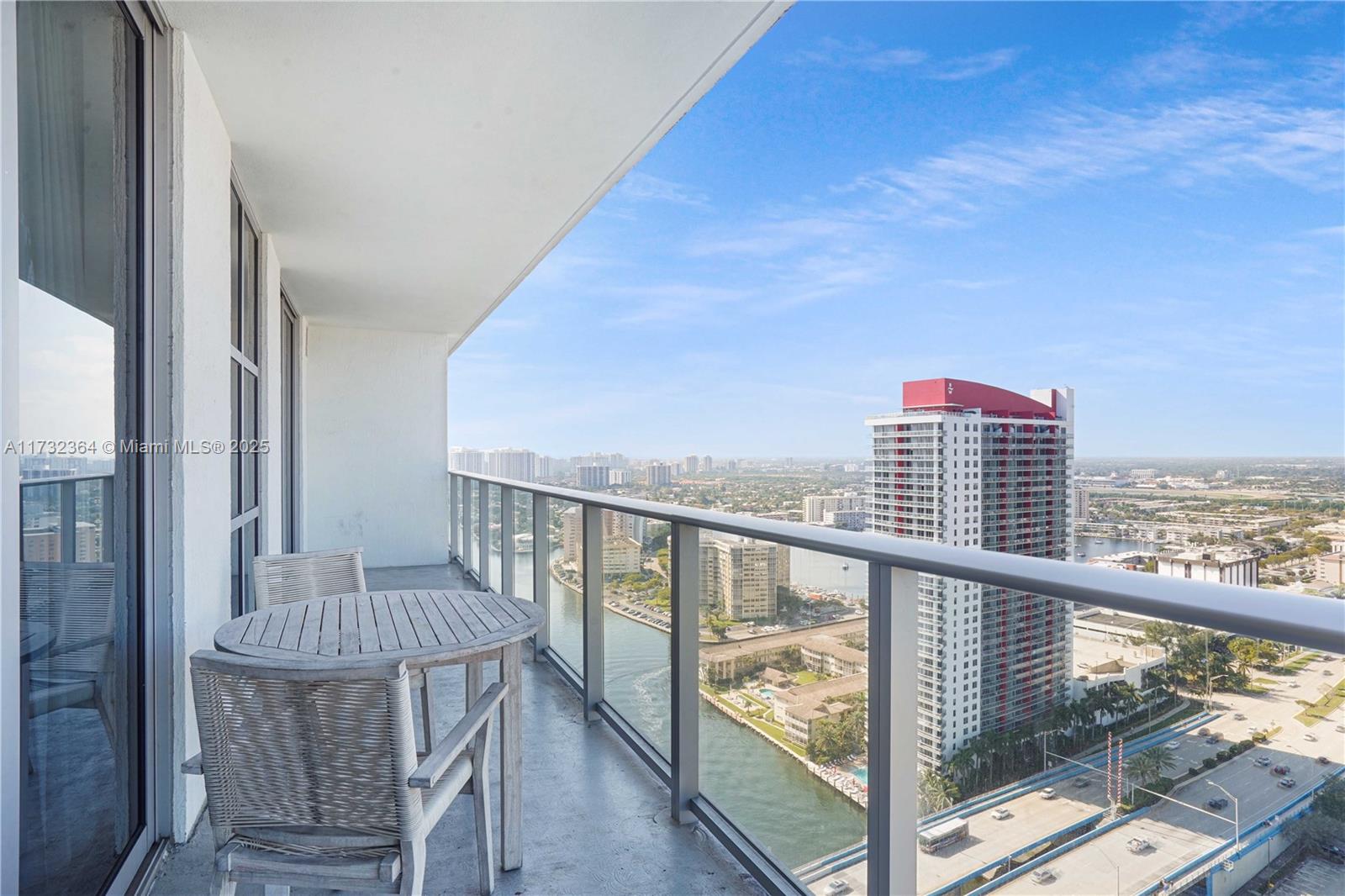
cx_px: 672
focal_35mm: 18
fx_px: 672
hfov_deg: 90.0
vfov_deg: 67.4
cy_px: 448
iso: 320
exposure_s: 1/200
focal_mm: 18
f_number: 13
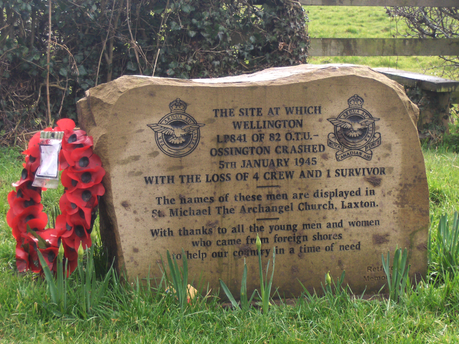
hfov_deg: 25.0
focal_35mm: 78
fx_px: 1034
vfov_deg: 18.9
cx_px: 215
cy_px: 187
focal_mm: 15.1
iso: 187
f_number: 3.8
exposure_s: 1/264
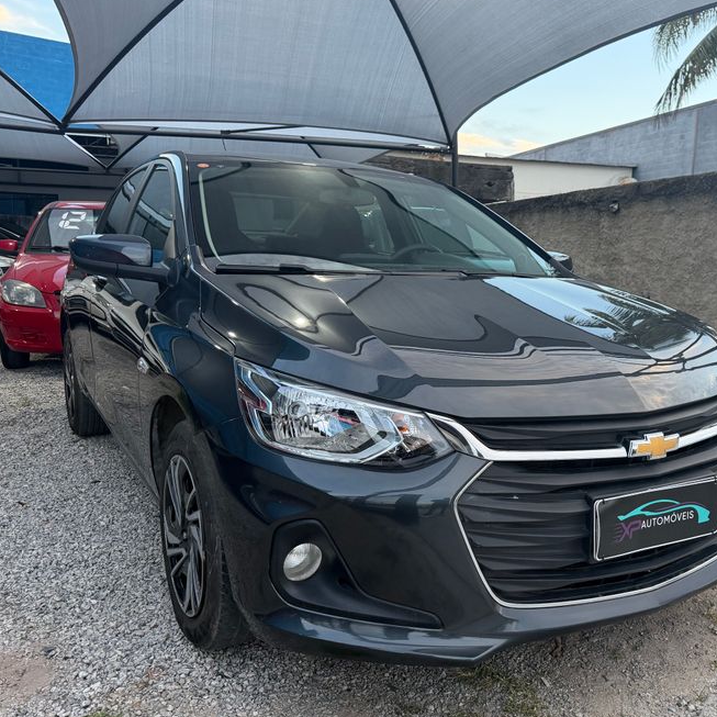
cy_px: 370
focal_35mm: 31
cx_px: 469
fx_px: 726
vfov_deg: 52.5
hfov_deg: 51.7
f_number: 1.78
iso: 250
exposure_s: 1/120
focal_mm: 6.76
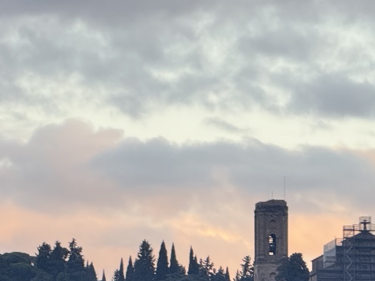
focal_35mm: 414
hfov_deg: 4.8
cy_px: 430
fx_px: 4485
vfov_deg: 3.6
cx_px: 341
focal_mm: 15.66
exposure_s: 1/99
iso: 80
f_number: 2.8
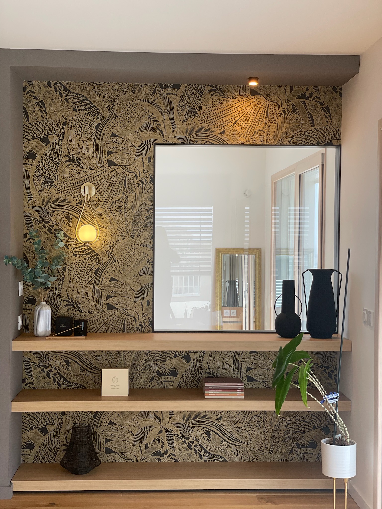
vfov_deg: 36.8
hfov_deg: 28.0
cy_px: 254
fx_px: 765
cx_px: 191
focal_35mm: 52
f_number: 2
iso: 100
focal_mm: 6
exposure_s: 1/100
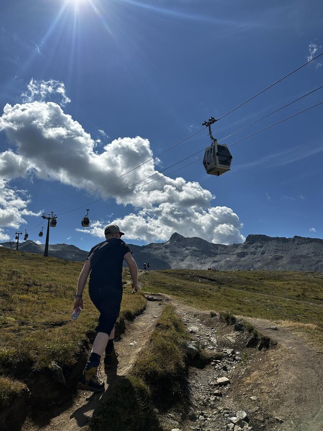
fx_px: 298
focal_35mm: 24
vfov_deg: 71.6
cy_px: 216
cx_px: 162
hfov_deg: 56.8
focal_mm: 6.86
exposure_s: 1/15625
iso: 100
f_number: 1.78
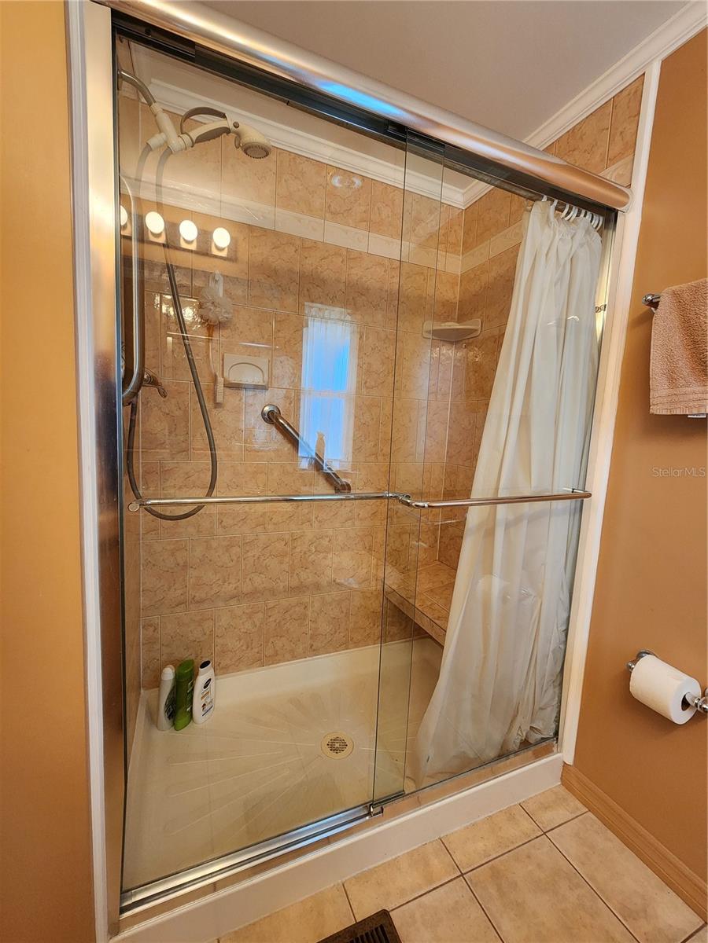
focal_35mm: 13
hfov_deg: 89.9
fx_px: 355
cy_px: 472
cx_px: 354
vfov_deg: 106.2
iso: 400
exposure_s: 1/60
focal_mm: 2.2
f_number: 2.2
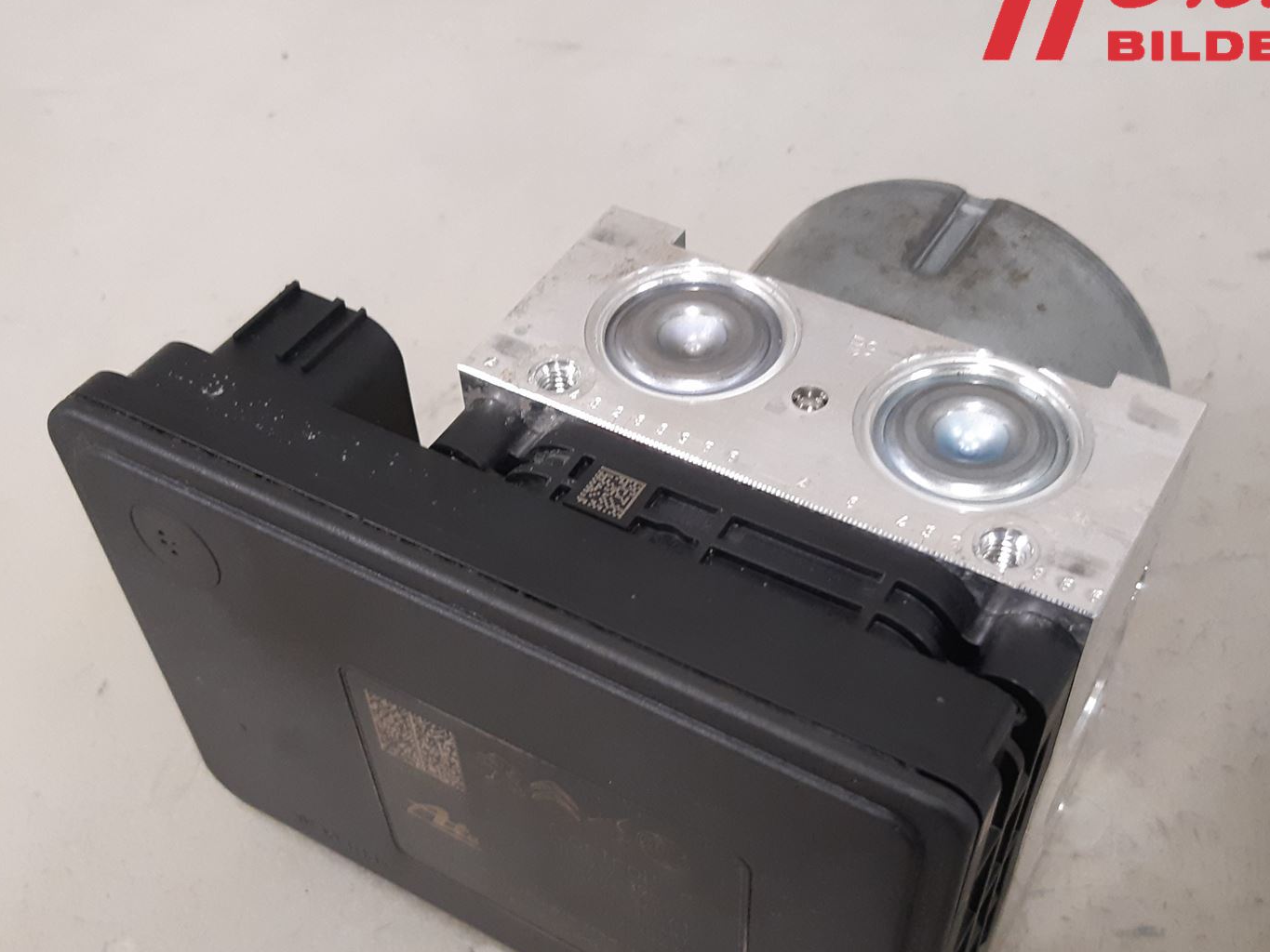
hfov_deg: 47.8
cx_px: 601
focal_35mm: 39
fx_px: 1431
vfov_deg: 36.5
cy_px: 617
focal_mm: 3.93
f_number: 1.7
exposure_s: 1/50
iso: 250
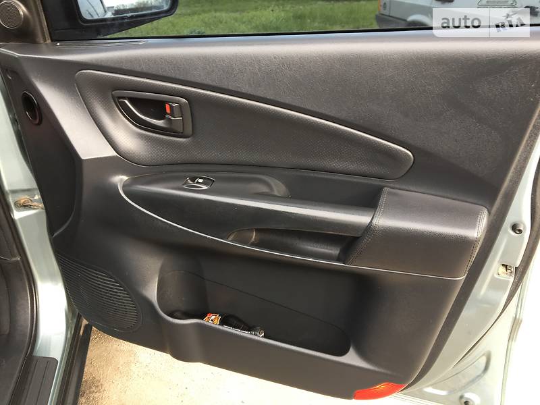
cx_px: 270
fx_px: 452
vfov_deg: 48.2
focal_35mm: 29
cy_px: 202
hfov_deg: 61.7
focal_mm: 4.2
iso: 25
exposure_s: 1/50
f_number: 2.2
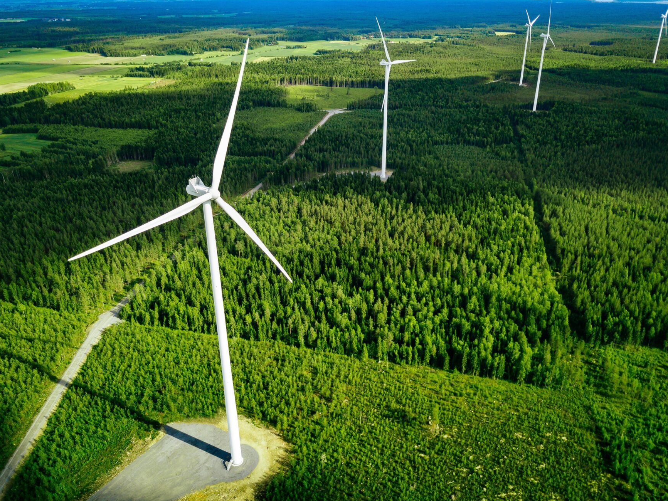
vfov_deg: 51.4
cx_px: 339
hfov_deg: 65.3
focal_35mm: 27
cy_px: 244
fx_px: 521
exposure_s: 1/460
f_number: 2.2
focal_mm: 4.73
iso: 100
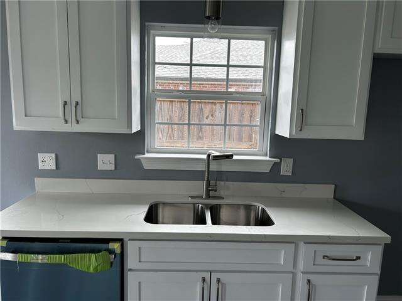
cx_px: 201
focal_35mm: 26
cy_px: 150
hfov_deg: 67.3
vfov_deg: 53.1
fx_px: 302
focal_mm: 5.7
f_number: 1.5
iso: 40
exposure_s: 1/121
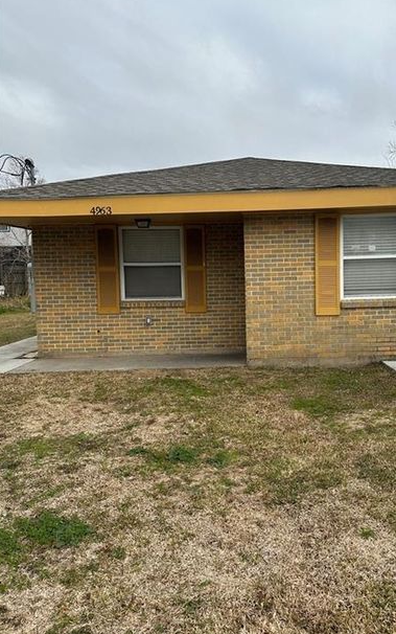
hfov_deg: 44.1
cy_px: 308
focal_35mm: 28
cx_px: 257
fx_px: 483
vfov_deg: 66.4
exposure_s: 1/3861
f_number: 1.78
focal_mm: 6.86
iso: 80
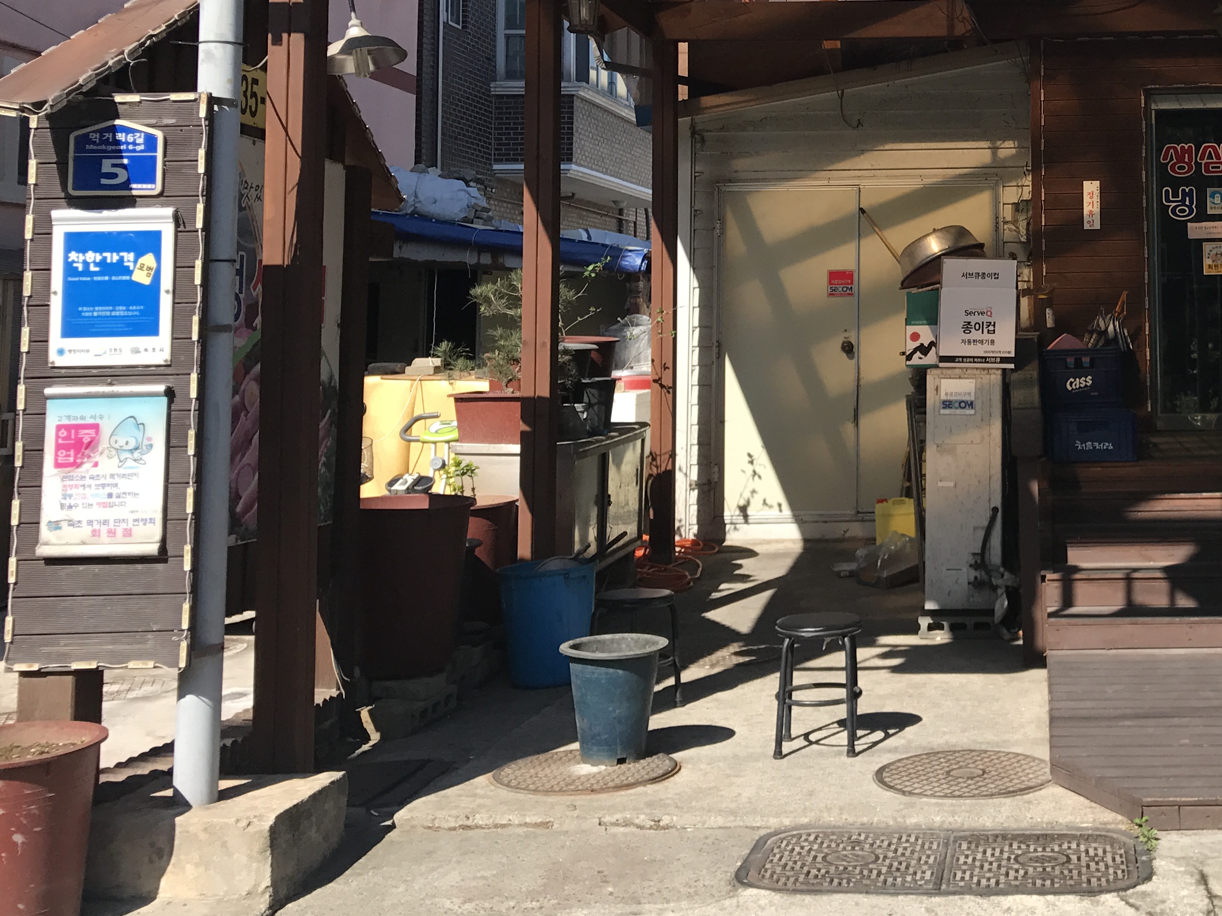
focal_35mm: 49
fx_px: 1730
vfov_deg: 29.1
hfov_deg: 37.4
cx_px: 998
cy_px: 202
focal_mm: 3.99
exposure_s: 1/1623
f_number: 1.8
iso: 20
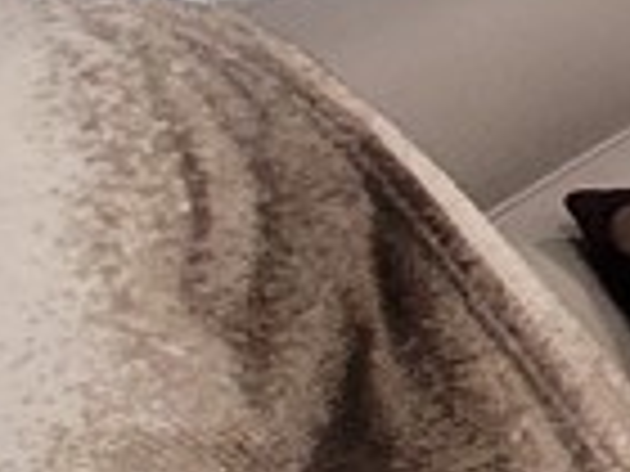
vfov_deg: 14.9
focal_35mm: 95
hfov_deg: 11.7
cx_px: 1858
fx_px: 1729
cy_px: -130
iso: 400
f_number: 2.2
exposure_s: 1/60
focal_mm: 1.74
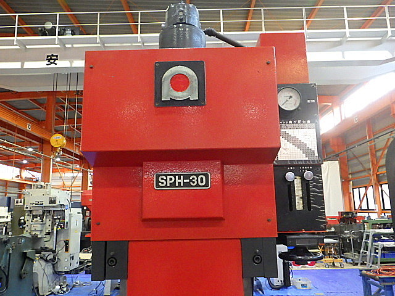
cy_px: 148
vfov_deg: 49.7
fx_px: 320
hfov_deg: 63.4
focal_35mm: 28
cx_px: 198
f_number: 3.5
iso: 1600
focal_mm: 5
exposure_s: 1/45
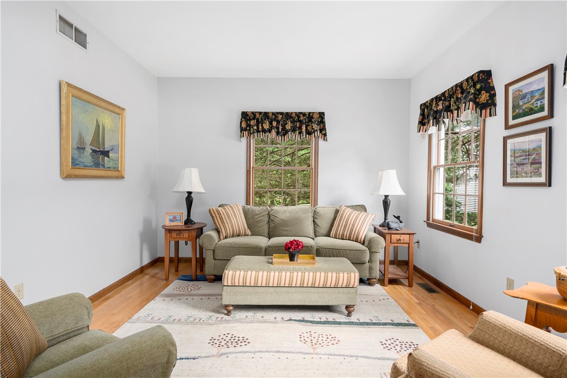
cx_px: 284
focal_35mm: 18
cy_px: 189
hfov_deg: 90.0
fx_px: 284
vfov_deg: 67.5
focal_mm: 18
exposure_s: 1/10
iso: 640
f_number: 7.1
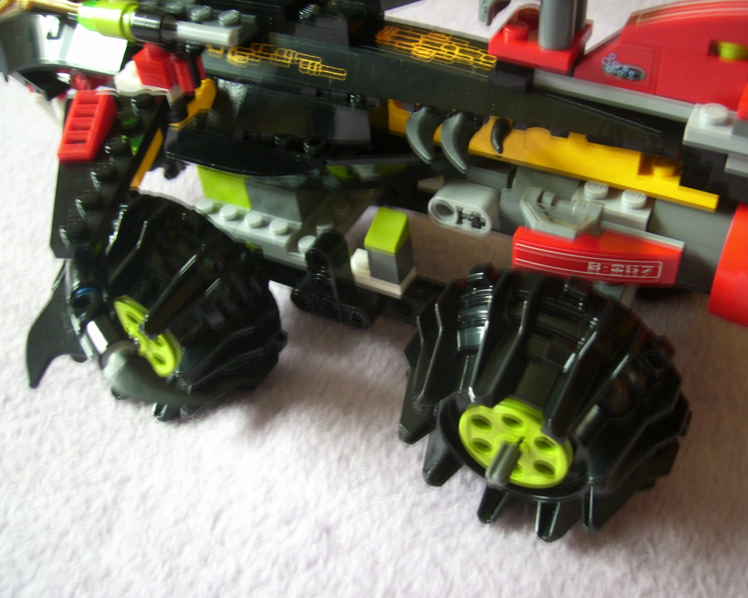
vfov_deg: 43.4
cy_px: 299
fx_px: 753
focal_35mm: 34
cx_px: 387
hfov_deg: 52.8
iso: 50
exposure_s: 1/2
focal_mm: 5.99
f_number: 2.8
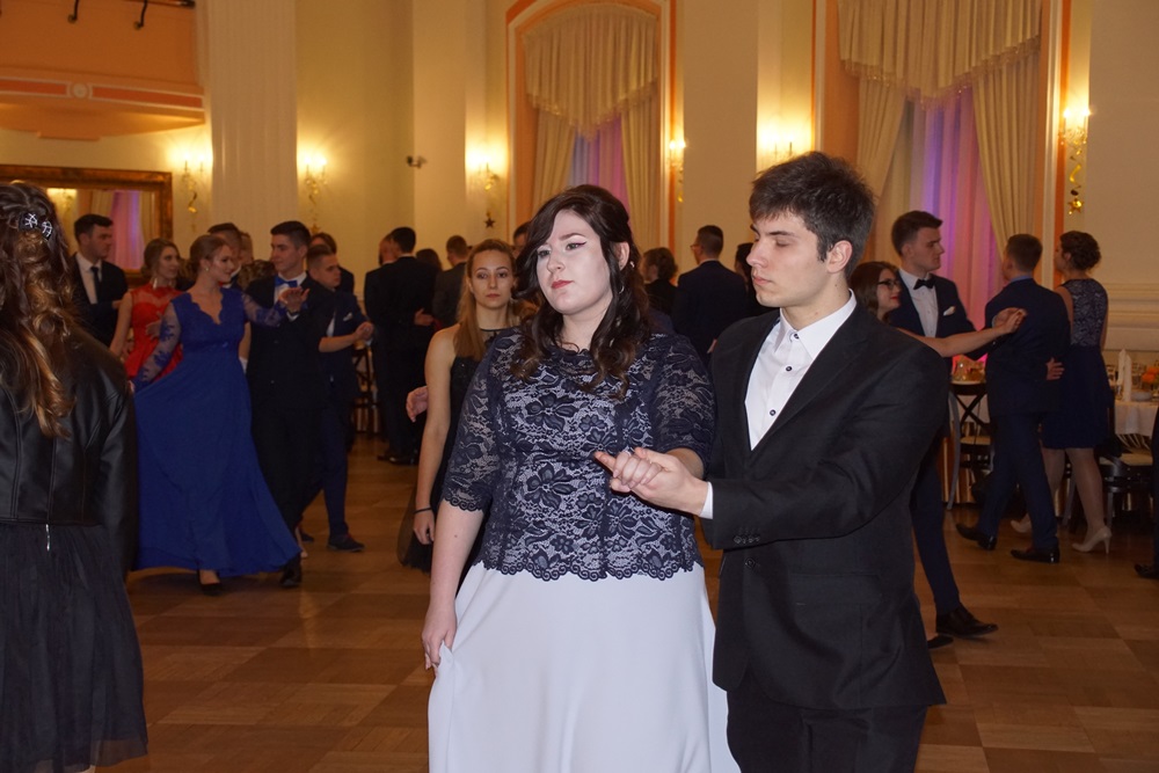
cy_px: 386
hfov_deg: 33.4
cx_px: 580
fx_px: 1932
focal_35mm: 60
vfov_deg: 22.6
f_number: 4.5
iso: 1250
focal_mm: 40
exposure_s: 1/60
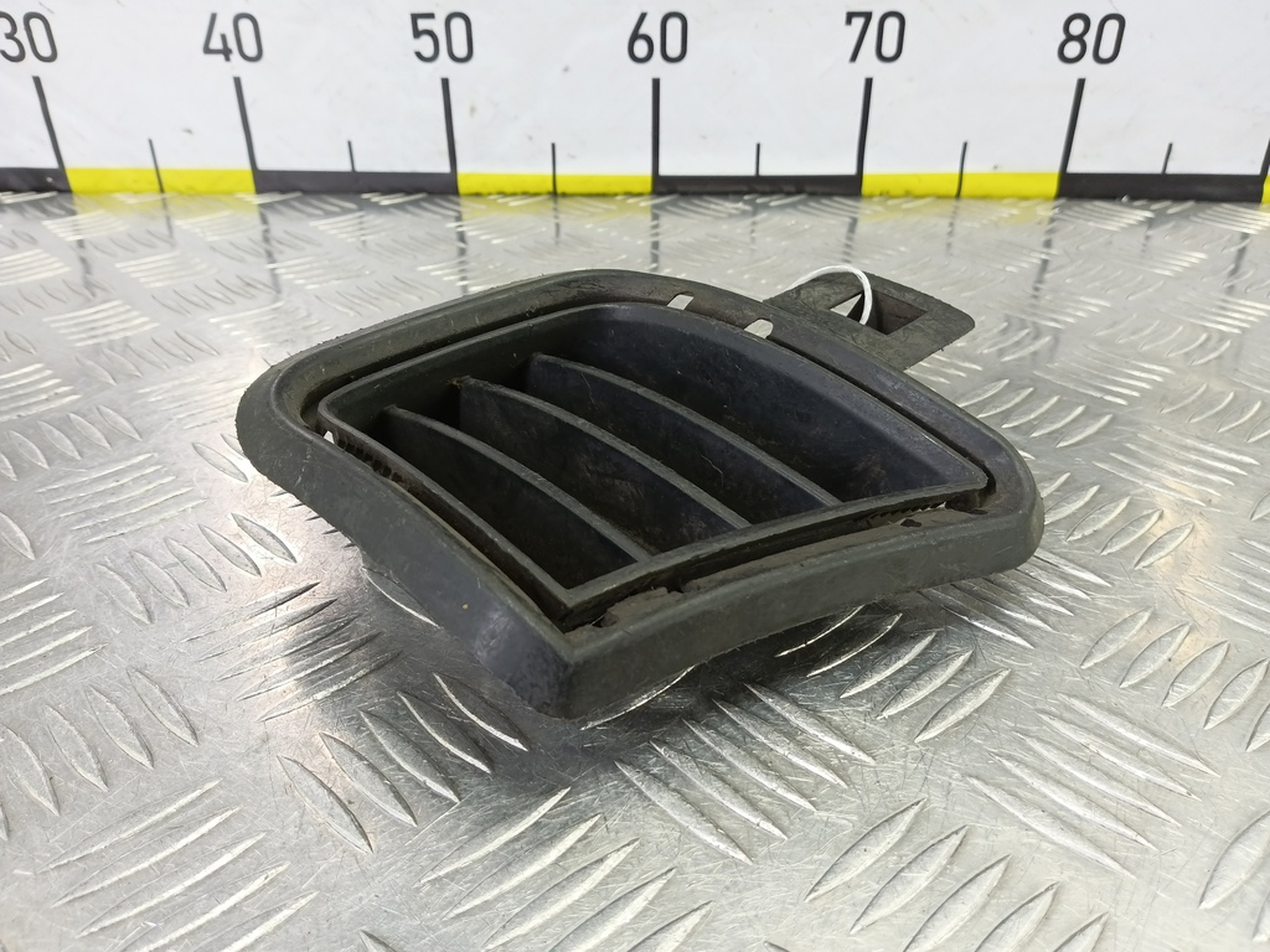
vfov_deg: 58.9
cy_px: 476
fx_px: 844
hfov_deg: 73.9
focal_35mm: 23
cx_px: 635
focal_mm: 4.11
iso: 176
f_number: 1.6
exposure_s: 1/50
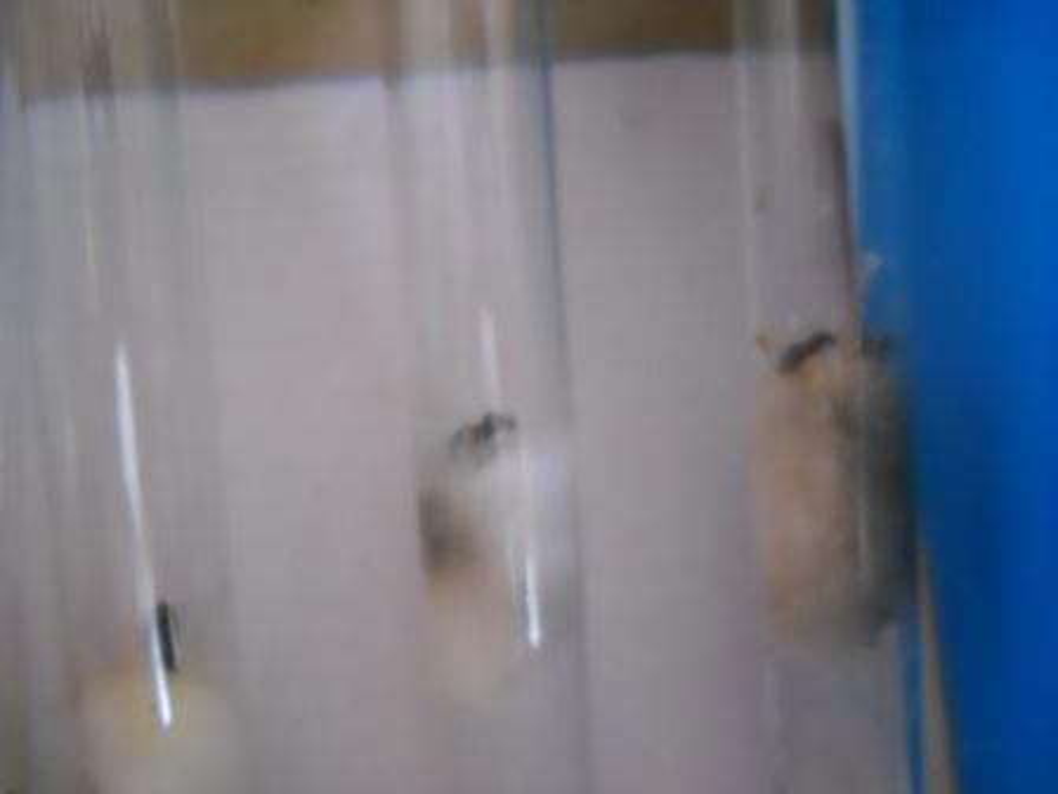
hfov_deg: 45.8
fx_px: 1253
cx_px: 529
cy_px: 397
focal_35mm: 41
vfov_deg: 35.1
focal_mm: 6.72
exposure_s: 1/6
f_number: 3.1
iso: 800
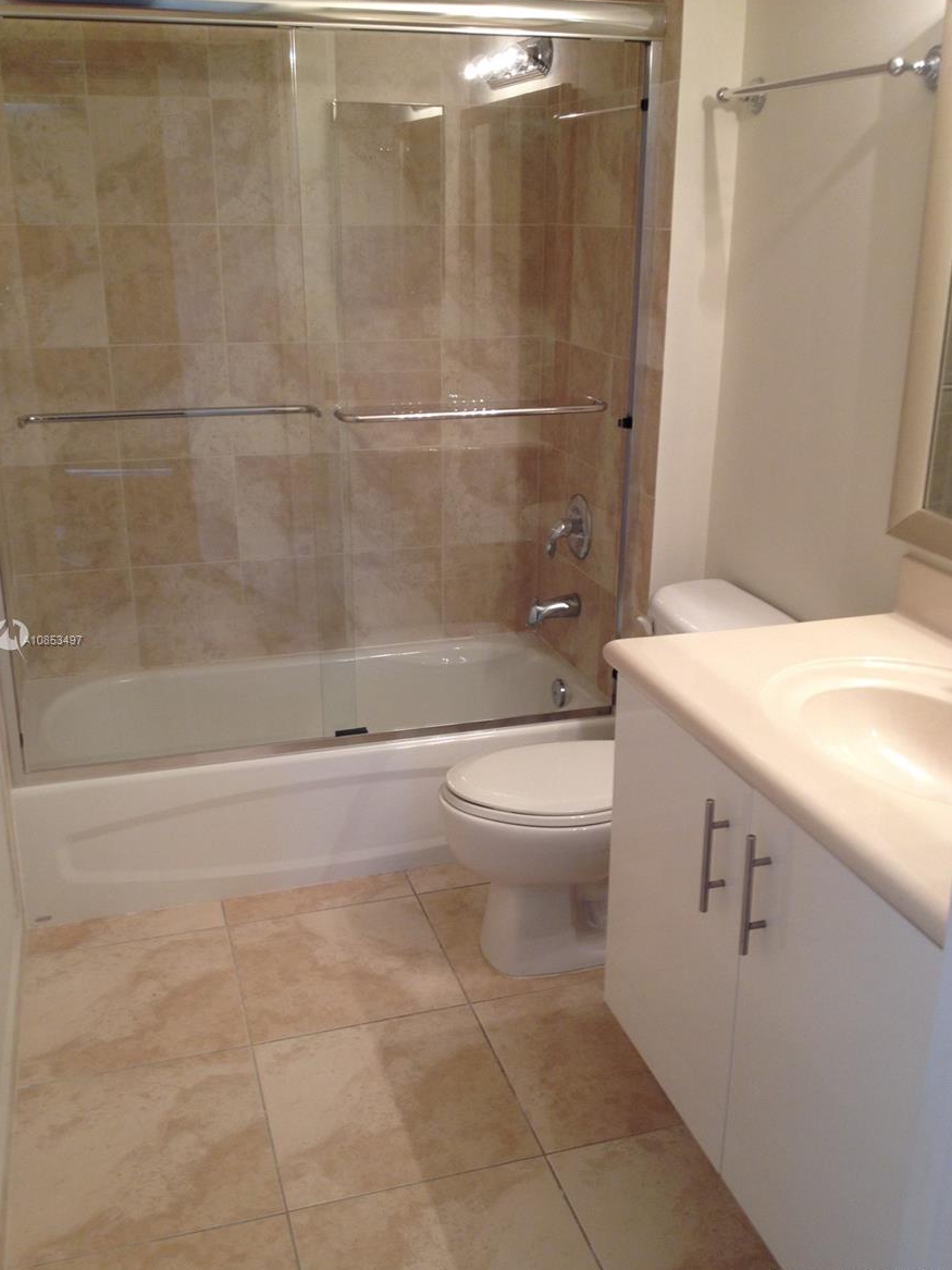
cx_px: 475
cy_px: 641
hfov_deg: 39.7
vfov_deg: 51.4
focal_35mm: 36
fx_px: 1320
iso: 50
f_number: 2.4
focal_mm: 4.28
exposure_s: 1/20
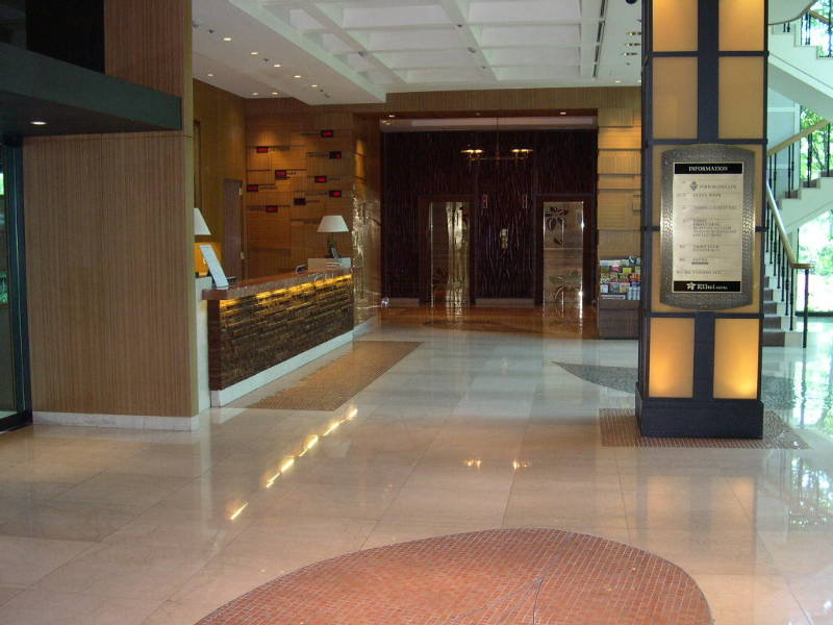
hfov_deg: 49.0
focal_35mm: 38
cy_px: 312
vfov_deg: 37.7
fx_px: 914
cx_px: 416
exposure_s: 1/60
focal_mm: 8
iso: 311
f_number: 2.8
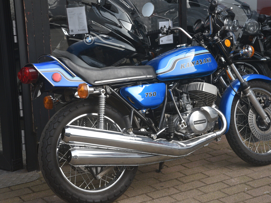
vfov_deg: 19.4
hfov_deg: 25.6
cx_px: 153
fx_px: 595
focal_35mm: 76
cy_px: 101
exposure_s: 1/500
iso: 2000
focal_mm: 70
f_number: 11
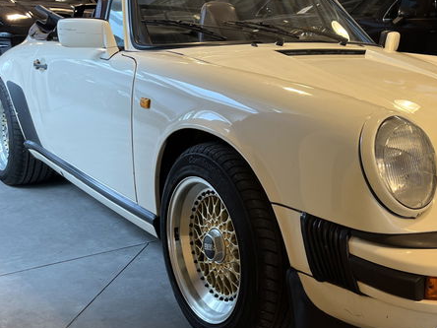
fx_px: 568
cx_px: 330
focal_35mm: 45
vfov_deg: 32.1
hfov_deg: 40.8
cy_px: 137
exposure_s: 1/100
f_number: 1.6
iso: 100
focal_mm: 5.1
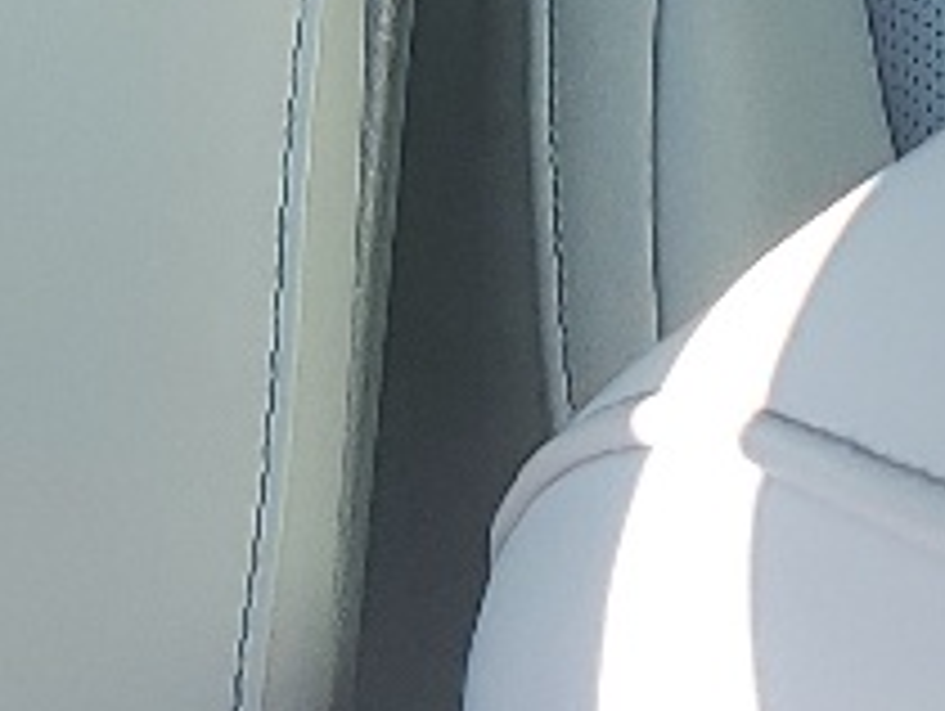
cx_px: -9
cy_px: -531
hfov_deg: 9.9
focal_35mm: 198
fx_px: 5411
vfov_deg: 7.3
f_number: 1.5
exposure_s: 1/200
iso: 50
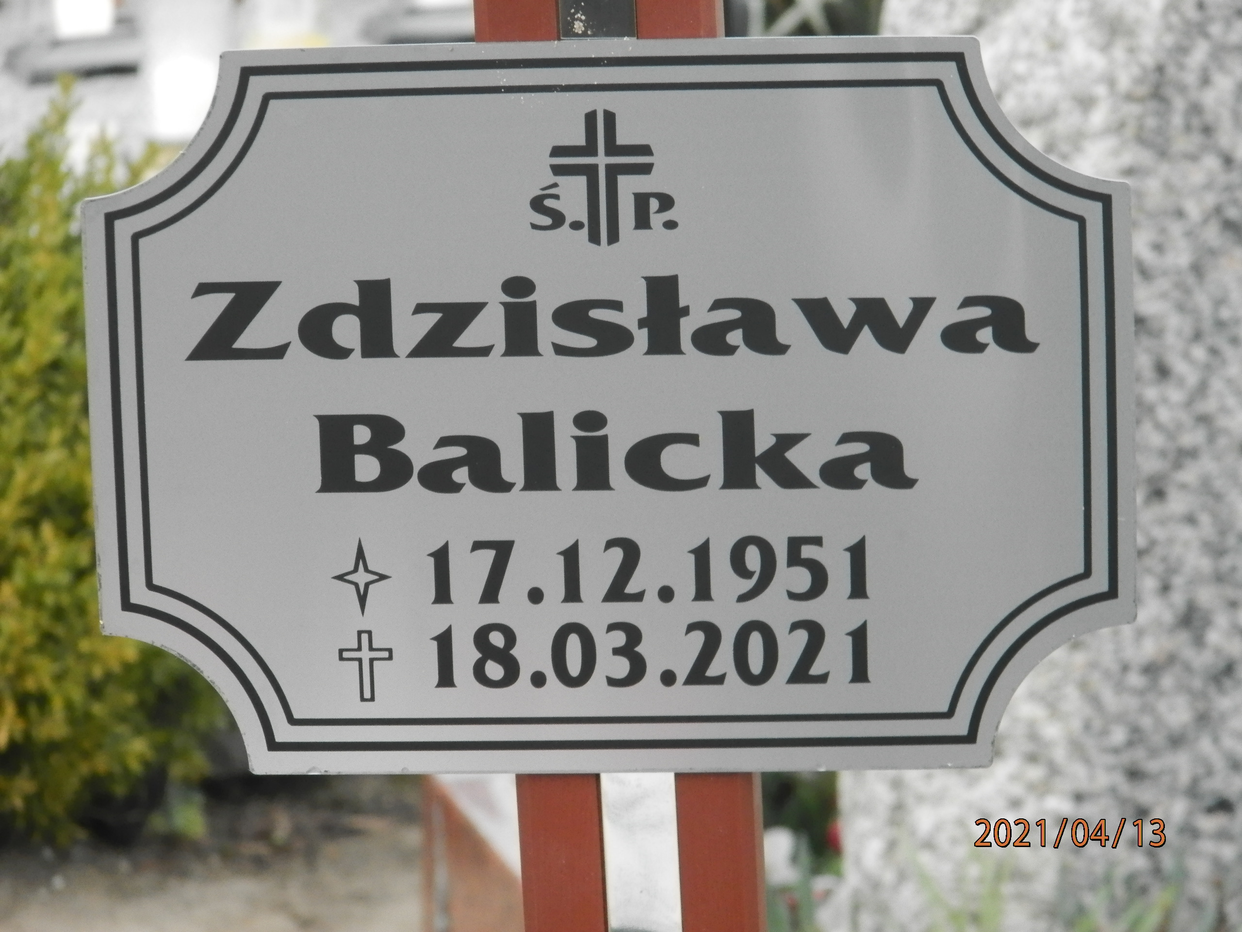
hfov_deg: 11.0
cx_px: 621
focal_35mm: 180
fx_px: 6458
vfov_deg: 8.2
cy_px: 466
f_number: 5.1
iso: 400
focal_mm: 32.1
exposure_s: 1/20
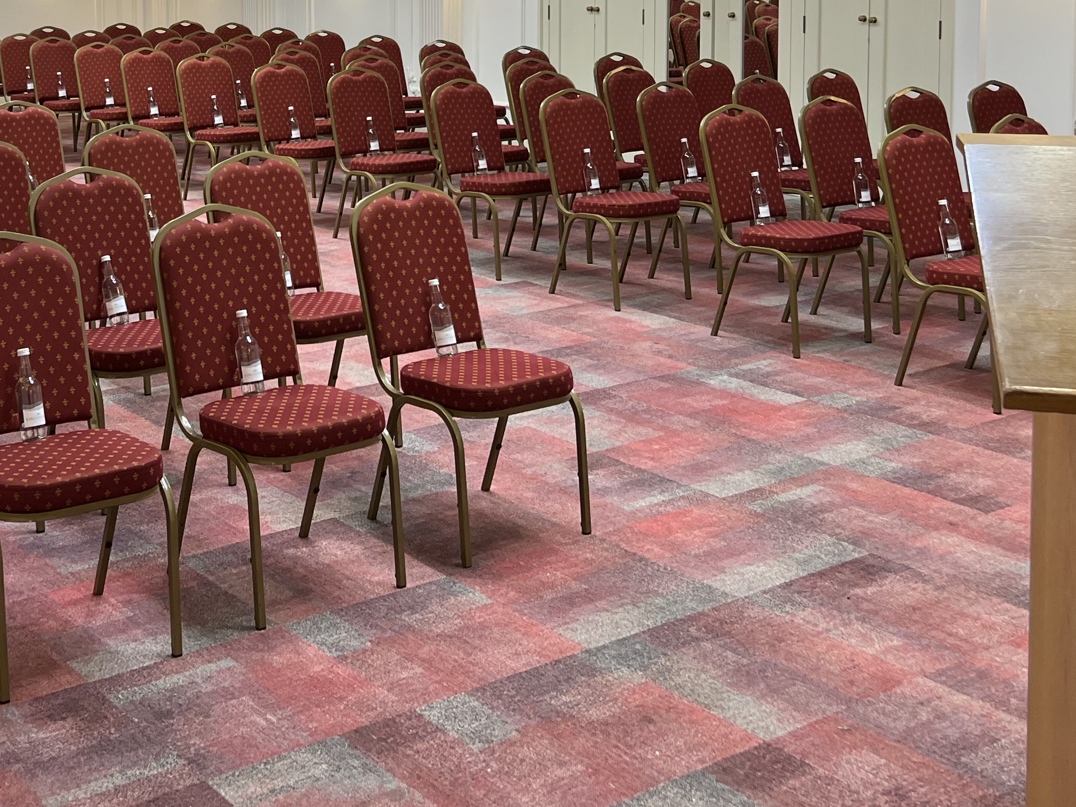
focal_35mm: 51
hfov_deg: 36.7
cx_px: 276
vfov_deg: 27.3
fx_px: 1585
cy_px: 51
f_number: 1.5
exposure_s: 1/100
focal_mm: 5.7
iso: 100
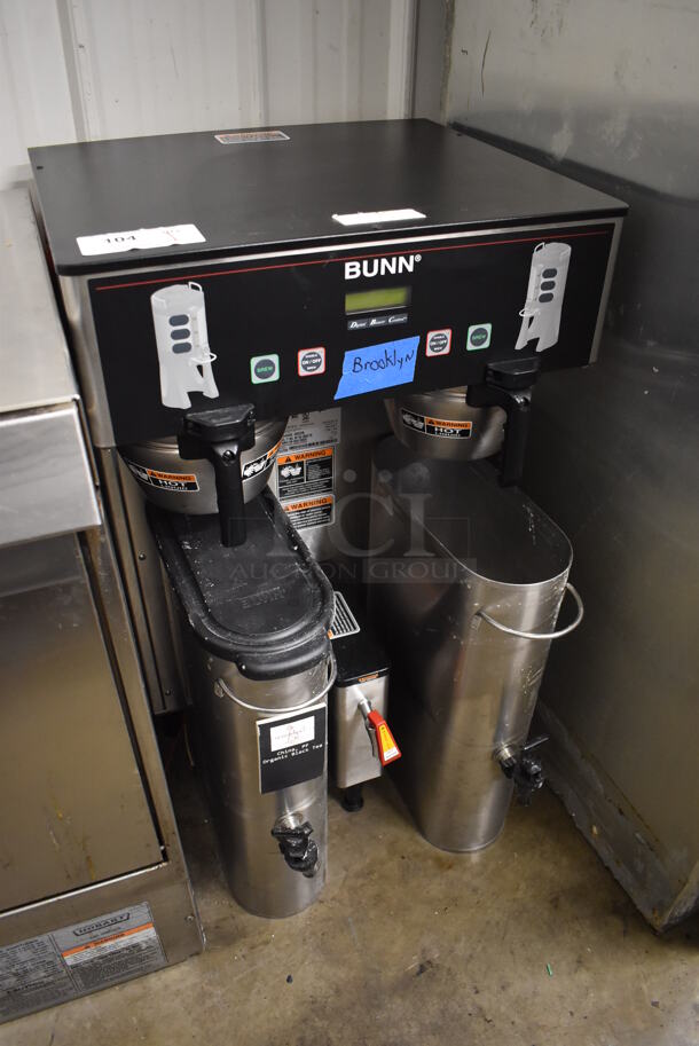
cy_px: 523
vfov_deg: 67.3
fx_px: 785
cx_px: 350
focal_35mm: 27
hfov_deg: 48.0
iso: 2000
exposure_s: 1/30
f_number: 3.5
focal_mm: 18
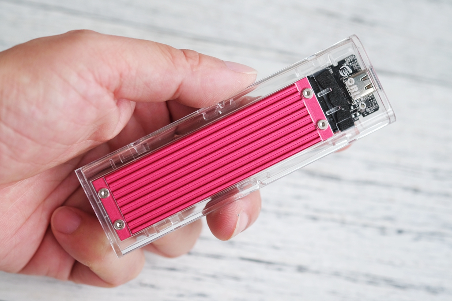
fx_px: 1130
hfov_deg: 22.6
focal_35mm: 90
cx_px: 226
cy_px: 150
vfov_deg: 15.2
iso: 800
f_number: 3.2
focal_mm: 60
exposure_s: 1/160
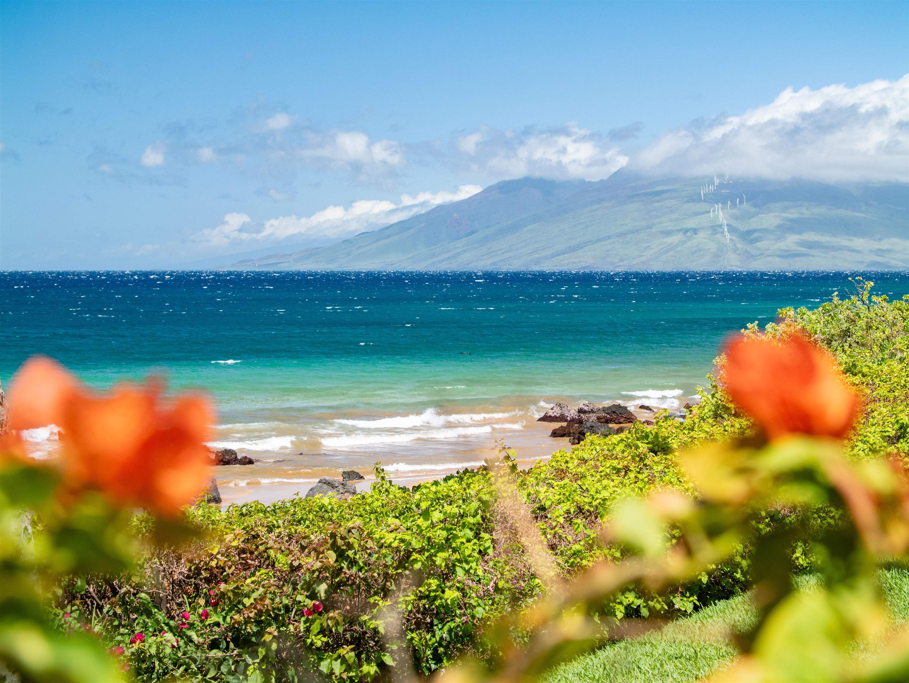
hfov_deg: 23.3
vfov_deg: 17.6
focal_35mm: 84
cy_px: 342
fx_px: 2207
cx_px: 454
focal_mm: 42
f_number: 8
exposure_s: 1/320
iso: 400
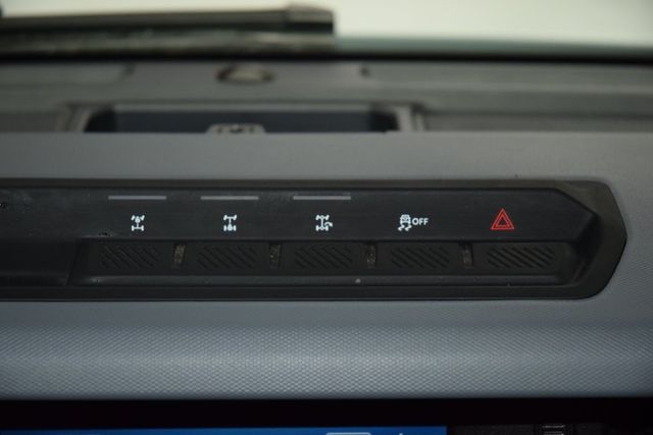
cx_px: 326
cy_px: 218
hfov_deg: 19.5
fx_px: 1905
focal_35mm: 105
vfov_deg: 13.0
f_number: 4.5
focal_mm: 70
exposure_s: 1/100
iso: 1400
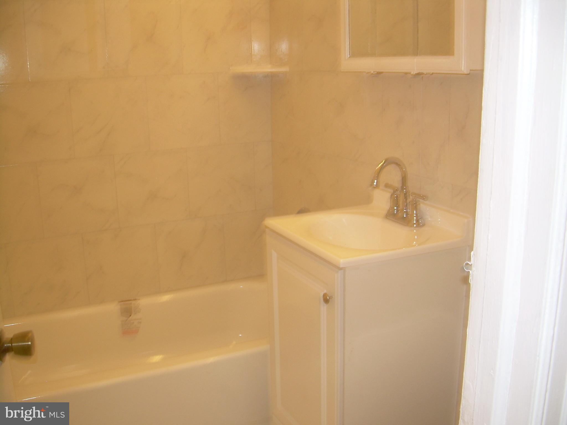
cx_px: 284
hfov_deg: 49.0
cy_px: 212
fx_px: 622
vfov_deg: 37.7
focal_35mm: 38
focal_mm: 6.3
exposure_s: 1/30
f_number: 2.8
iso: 50
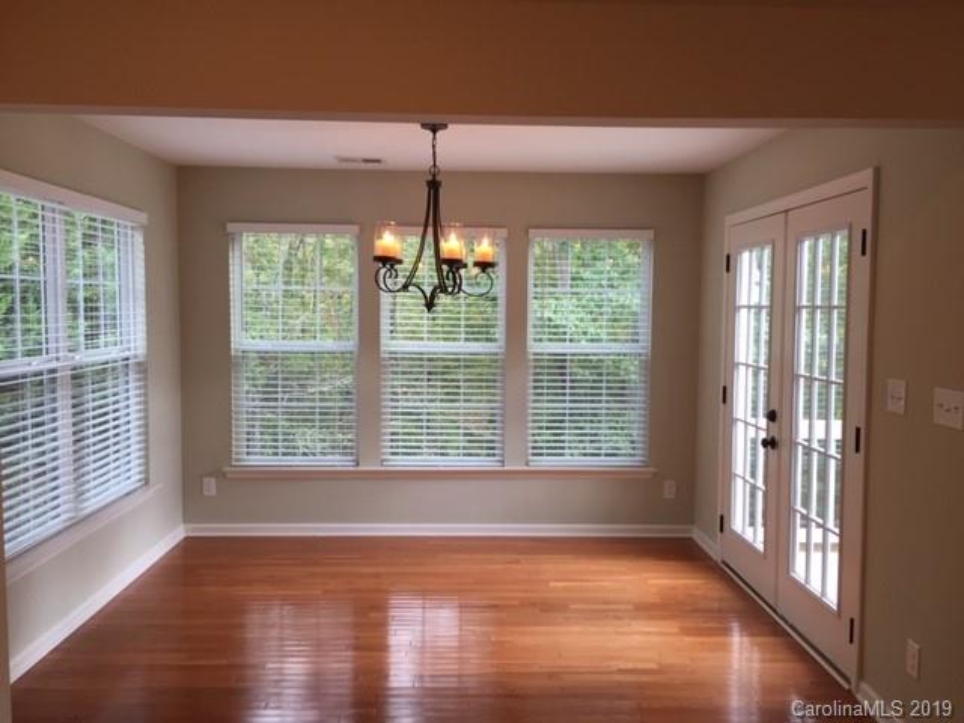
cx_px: 482
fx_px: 808
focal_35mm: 29
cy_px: 362
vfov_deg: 48.2
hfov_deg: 61.7
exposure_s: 1/40
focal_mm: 4.15
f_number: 2.2
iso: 32
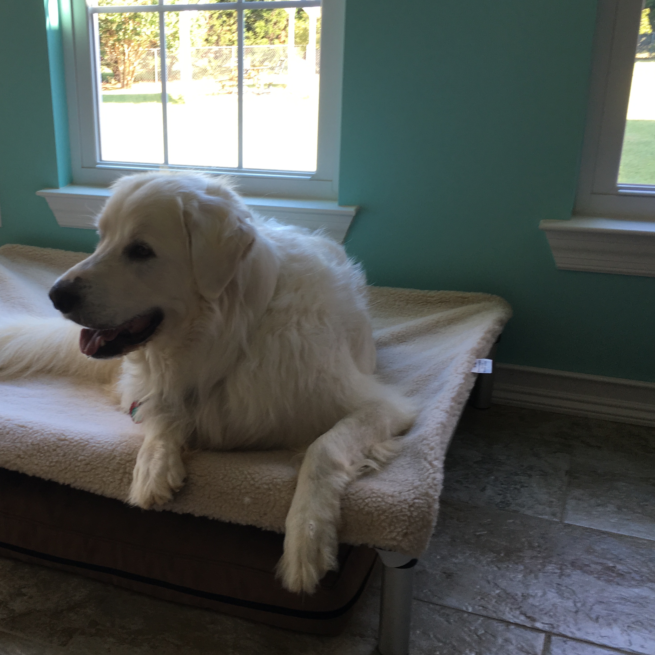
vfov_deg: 40.9
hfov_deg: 40.0
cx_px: 178
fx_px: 878
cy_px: 345
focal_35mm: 41
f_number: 2.2
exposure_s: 1/40
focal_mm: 4.15
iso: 25
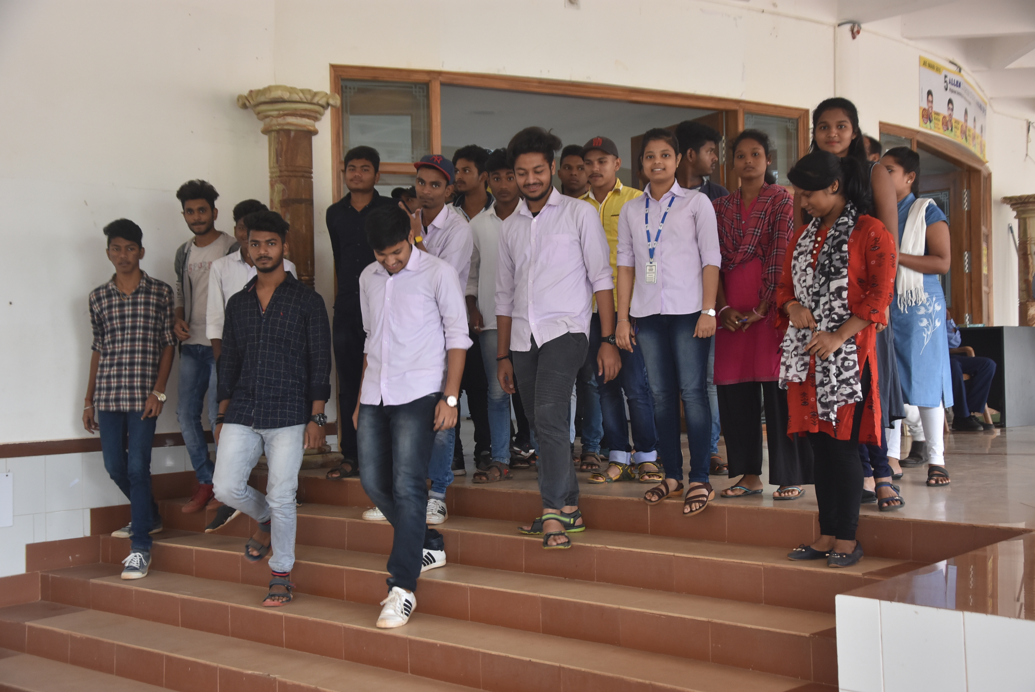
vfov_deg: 28.1
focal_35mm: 48
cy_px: 346
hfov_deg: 41.1
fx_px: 1381
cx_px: 518
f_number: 4.5
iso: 800
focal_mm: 32
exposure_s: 1/80
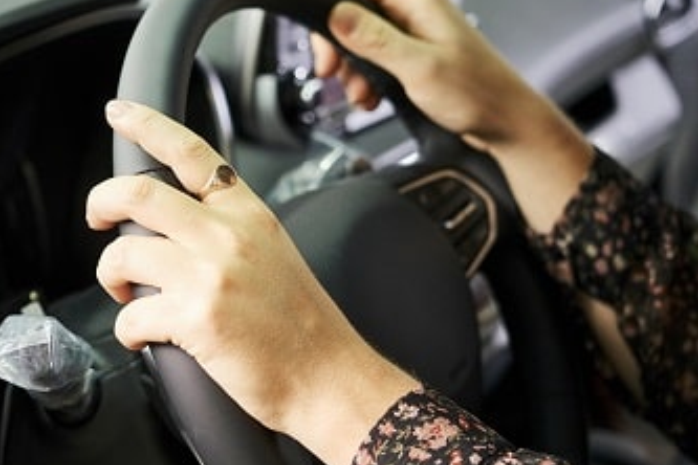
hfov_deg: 18.7
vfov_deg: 12.7
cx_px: 122
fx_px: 2094
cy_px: 262
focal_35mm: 108
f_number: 4
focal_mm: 60
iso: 500
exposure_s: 1/100
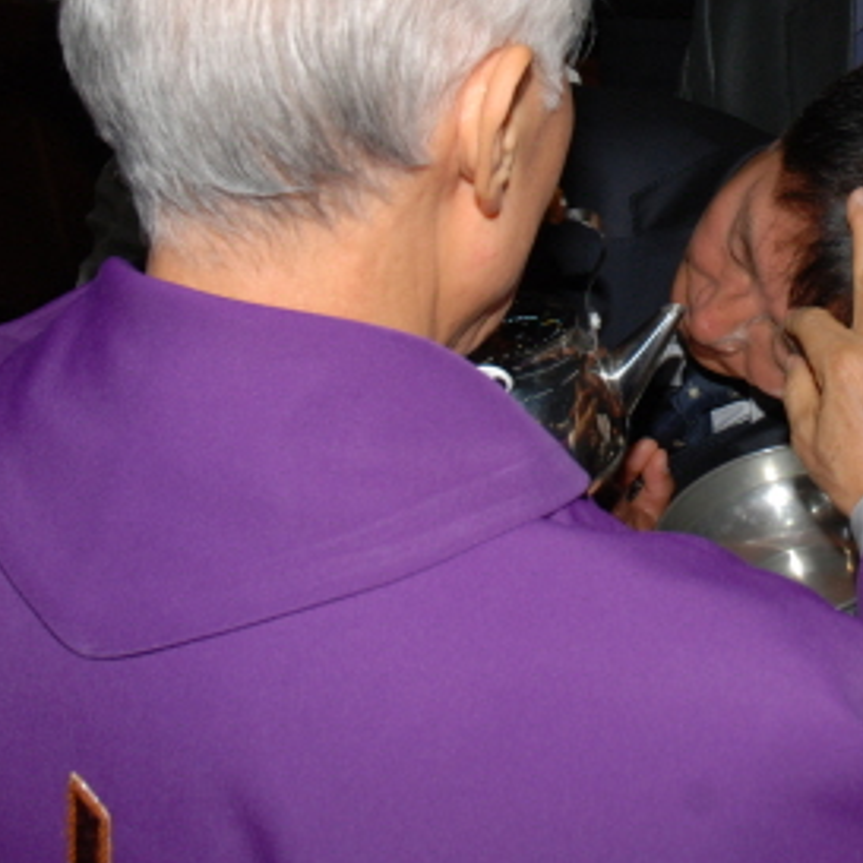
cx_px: 828
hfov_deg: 23.2
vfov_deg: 23.8
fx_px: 2031
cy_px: 250
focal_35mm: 72
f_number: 8
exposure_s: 1/60
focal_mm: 22
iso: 200
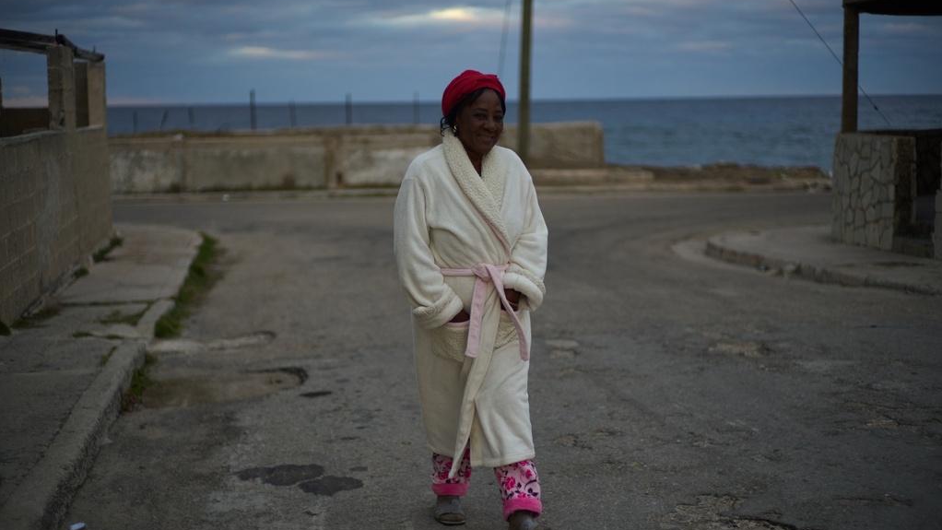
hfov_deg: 48.4
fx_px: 1049
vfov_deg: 28.3
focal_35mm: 42
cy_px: 305
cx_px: 471
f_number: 2
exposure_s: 1/2500
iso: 1000
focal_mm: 40
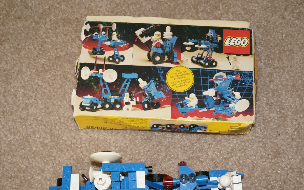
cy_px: 117
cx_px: 166
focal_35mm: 51
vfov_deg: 25.5
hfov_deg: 39.8
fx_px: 419
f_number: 9
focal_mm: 27
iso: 800
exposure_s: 1/60
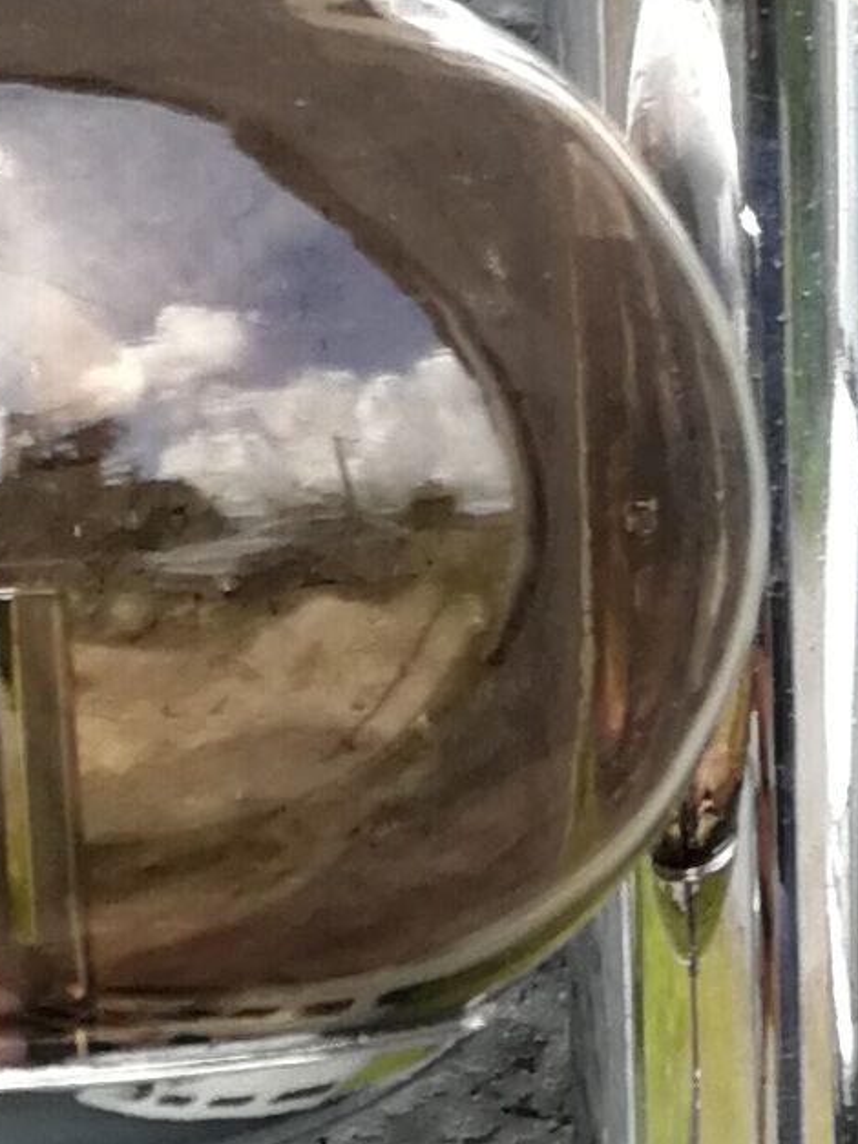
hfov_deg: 8.7
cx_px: 440
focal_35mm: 171
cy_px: 2169
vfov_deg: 10.7
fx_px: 5653
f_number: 2.2
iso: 50
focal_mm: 3.95
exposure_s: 1/152
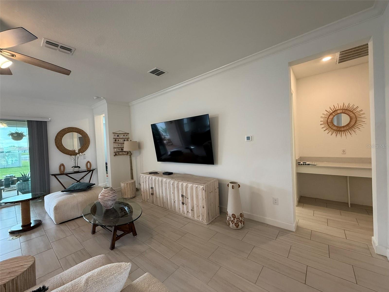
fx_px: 157
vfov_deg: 85.7
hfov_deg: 102.1
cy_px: 146
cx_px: 194
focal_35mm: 14
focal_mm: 2.22
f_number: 2.2
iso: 200
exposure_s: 1/60
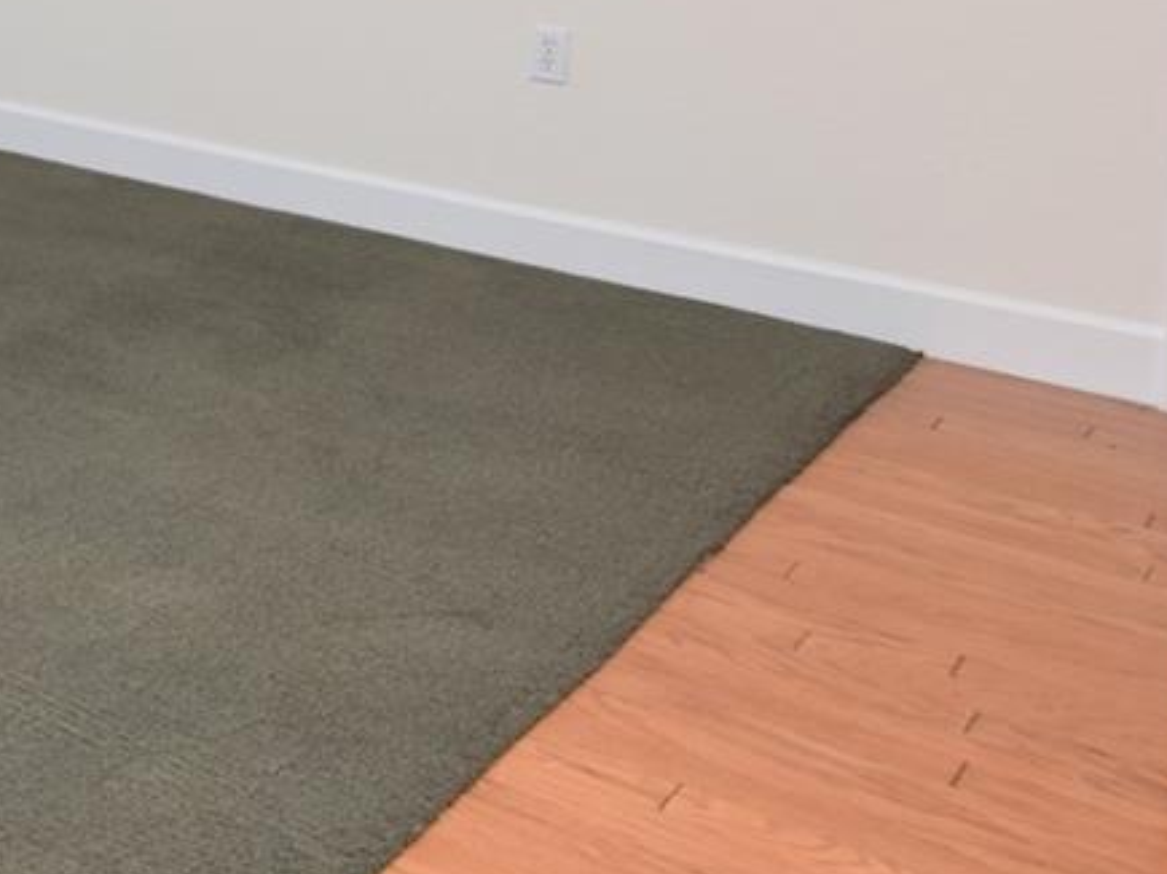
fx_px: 1786
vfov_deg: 25.3
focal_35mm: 53
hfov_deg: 27.2
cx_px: -515
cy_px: -110
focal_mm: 10
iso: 200
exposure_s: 1/125
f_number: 5.6
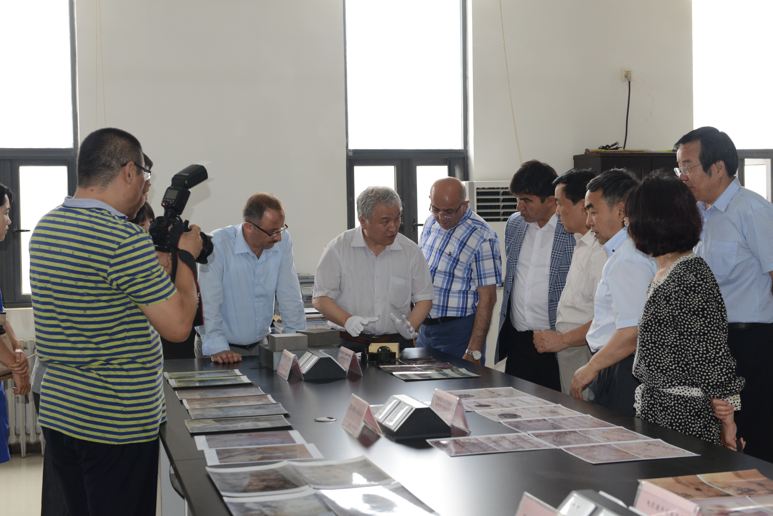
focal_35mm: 52
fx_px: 1117
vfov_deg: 26.0
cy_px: 258
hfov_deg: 38.2
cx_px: 386
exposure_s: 1/160
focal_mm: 52
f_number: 5.6
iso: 1600
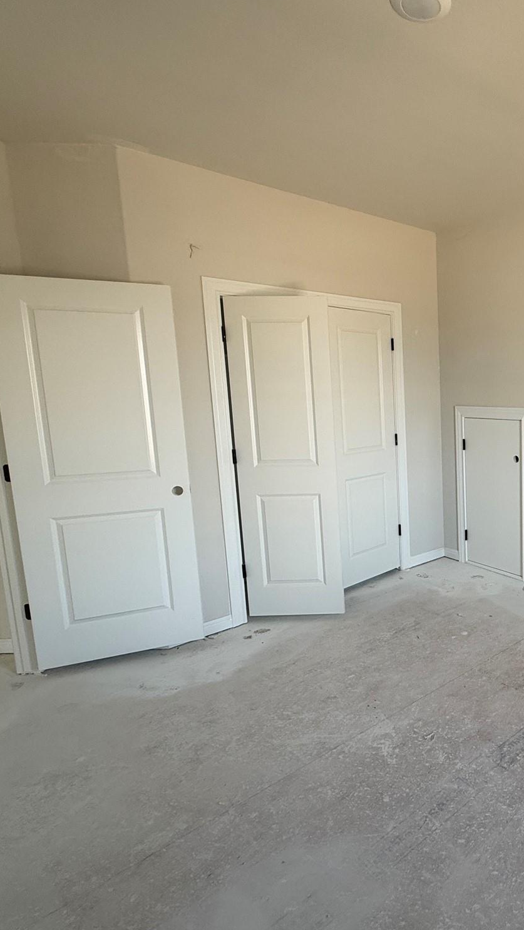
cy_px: 460
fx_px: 518
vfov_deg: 83.8
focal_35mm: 21
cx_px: 507
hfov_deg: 46.2
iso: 100
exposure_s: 1/99
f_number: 2.2
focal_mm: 2.22
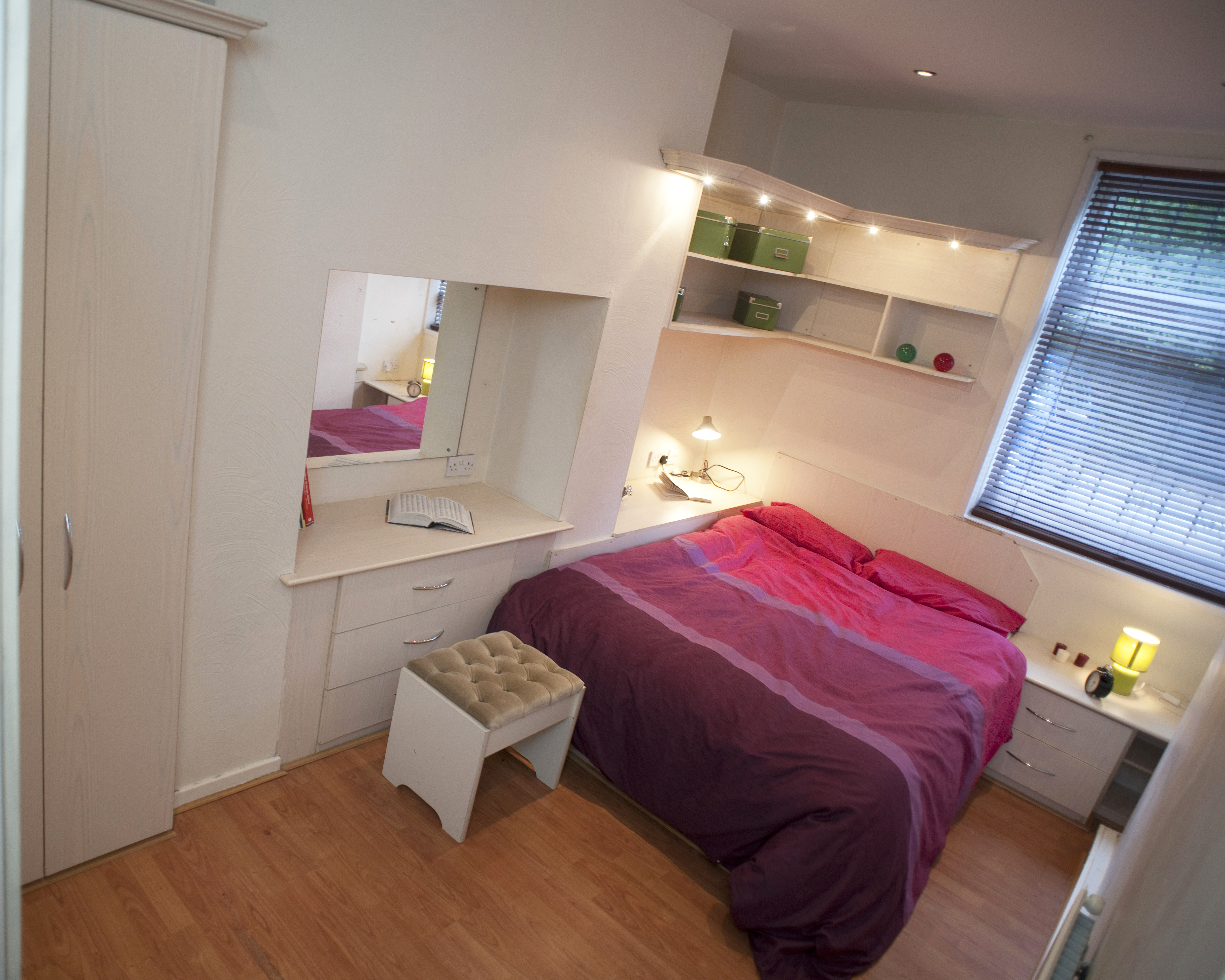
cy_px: 495
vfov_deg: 60.9
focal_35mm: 23
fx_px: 834
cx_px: 492
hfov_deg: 71.9
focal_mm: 20
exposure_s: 1/30
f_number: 3.5
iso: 320
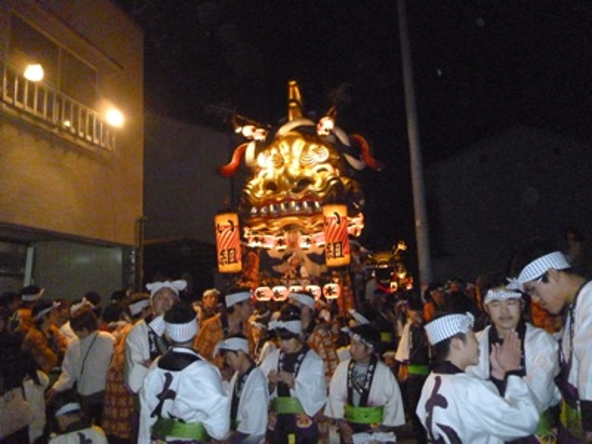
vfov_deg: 49.7
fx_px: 479
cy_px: 222
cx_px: 296
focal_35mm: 28
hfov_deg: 63.4
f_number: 3.1
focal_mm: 5
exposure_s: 1/60
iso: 1000
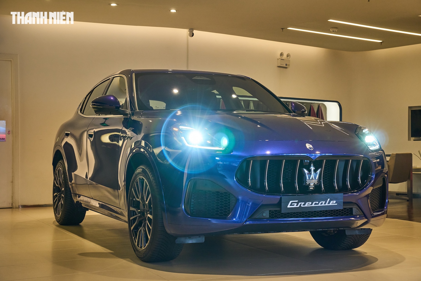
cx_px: 210
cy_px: 140
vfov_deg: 23.8
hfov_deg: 35.1
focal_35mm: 57
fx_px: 666
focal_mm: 38
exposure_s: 1/160
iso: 500
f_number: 4.5
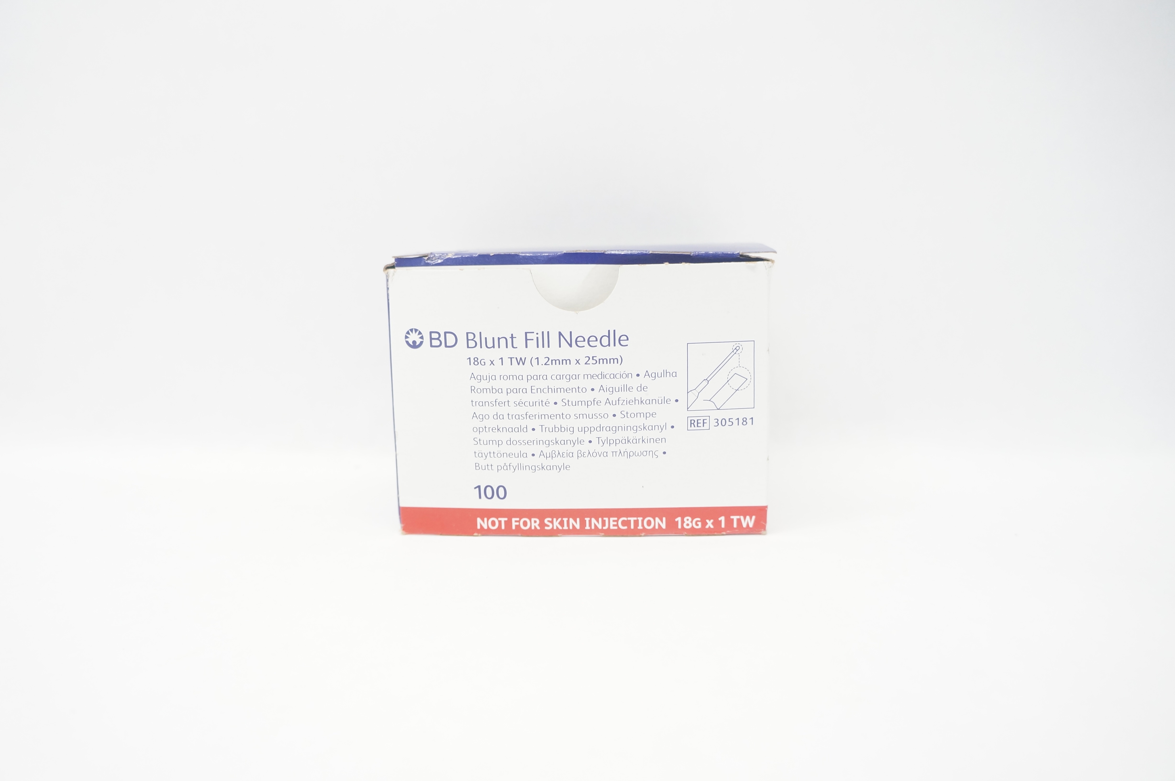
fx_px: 880
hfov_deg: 67.4
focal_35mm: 27
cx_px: 588
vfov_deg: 47.8
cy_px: 390
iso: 800
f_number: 4
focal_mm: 18
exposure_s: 1/125
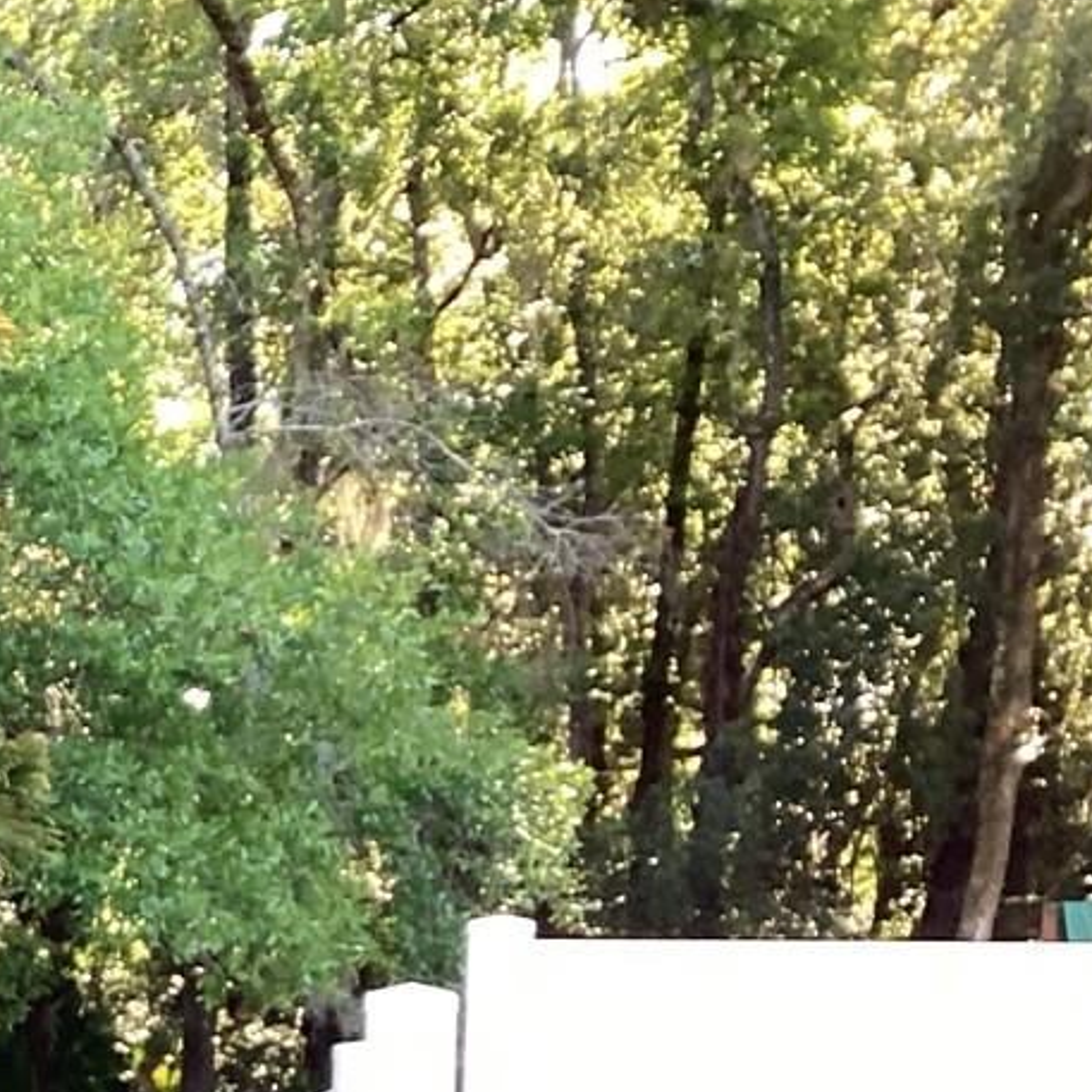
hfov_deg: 15.9
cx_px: -753
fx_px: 3426
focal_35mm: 96
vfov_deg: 17.4
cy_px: 1243
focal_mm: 3.3
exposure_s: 1/120
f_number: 2.4
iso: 80
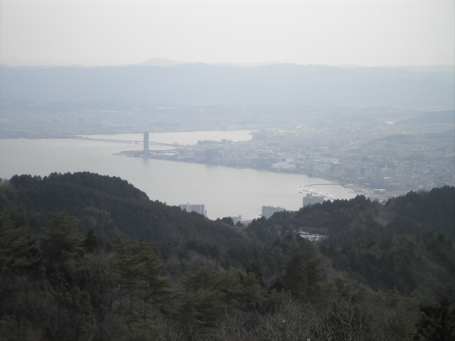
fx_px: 1420
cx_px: 228
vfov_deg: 13.7
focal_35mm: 108
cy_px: 170
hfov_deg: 18.2
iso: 64
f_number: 5.9
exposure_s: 1/320
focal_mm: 19.6
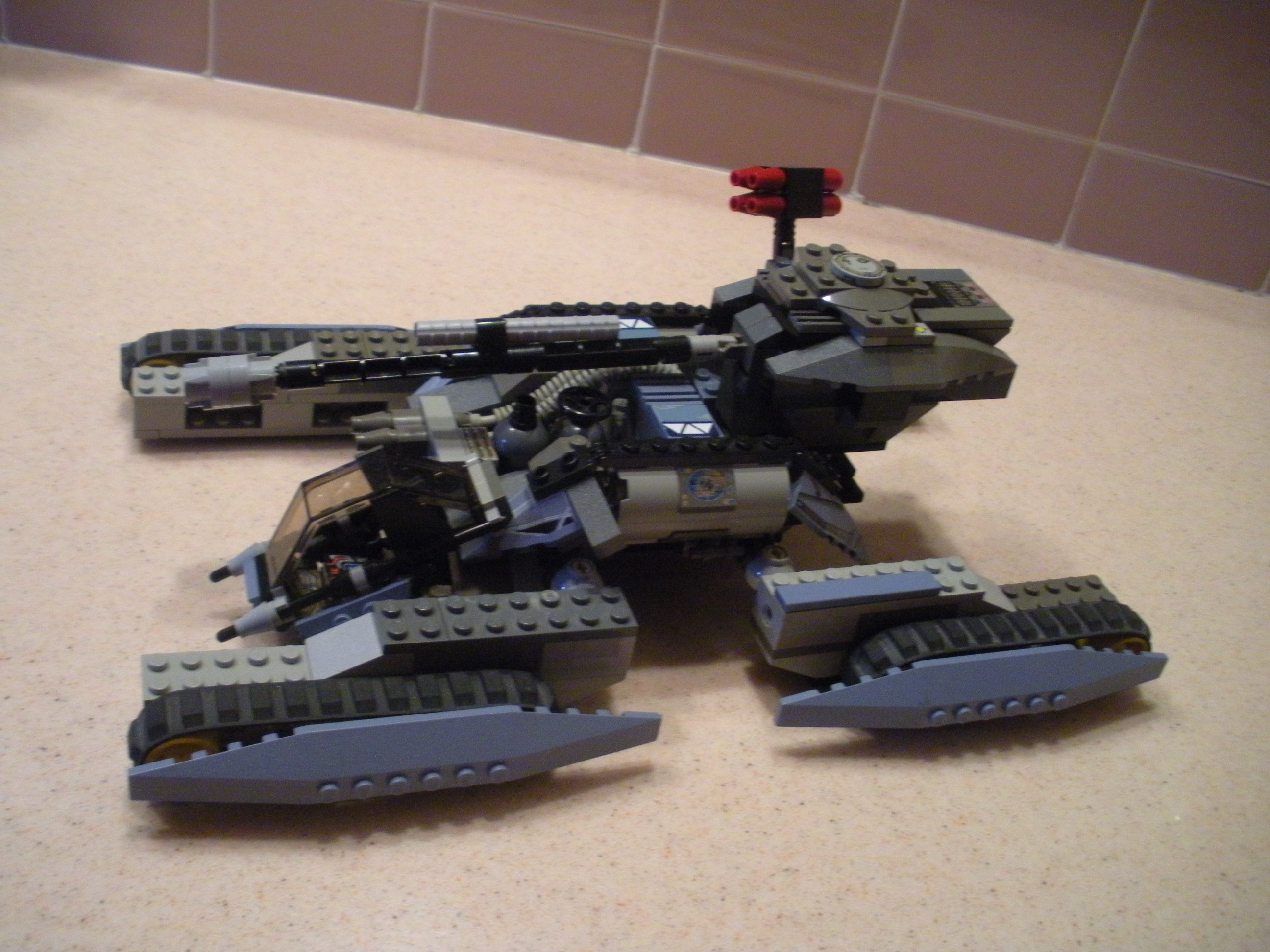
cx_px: 635
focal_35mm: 36
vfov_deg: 39.7
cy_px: 476
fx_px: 1321
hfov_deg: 51.4
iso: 400
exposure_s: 1/30
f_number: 3.5
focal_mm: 6.3
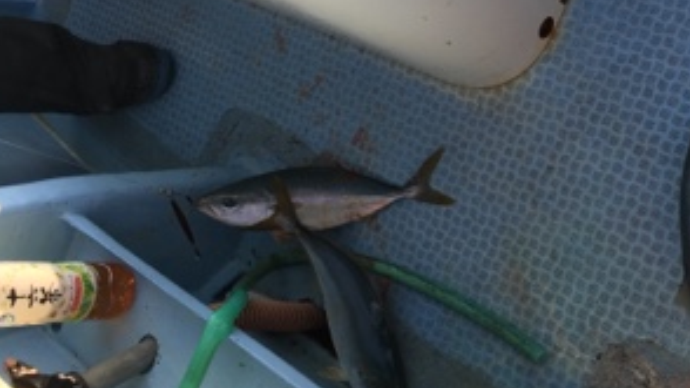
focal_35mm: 43
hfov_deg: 46.6
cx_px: 462
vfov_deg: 27.4
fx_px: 786
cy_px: 118
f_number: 2.2
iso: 25
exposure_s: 1/214
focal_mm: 4.15
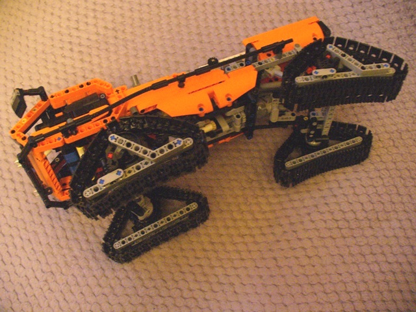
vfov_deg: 38.7
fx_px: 445
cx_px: 208
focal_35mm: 37
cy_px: 156
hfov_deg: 50.1
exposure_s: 1/8
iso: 400
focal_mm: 6.1
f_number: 2.8
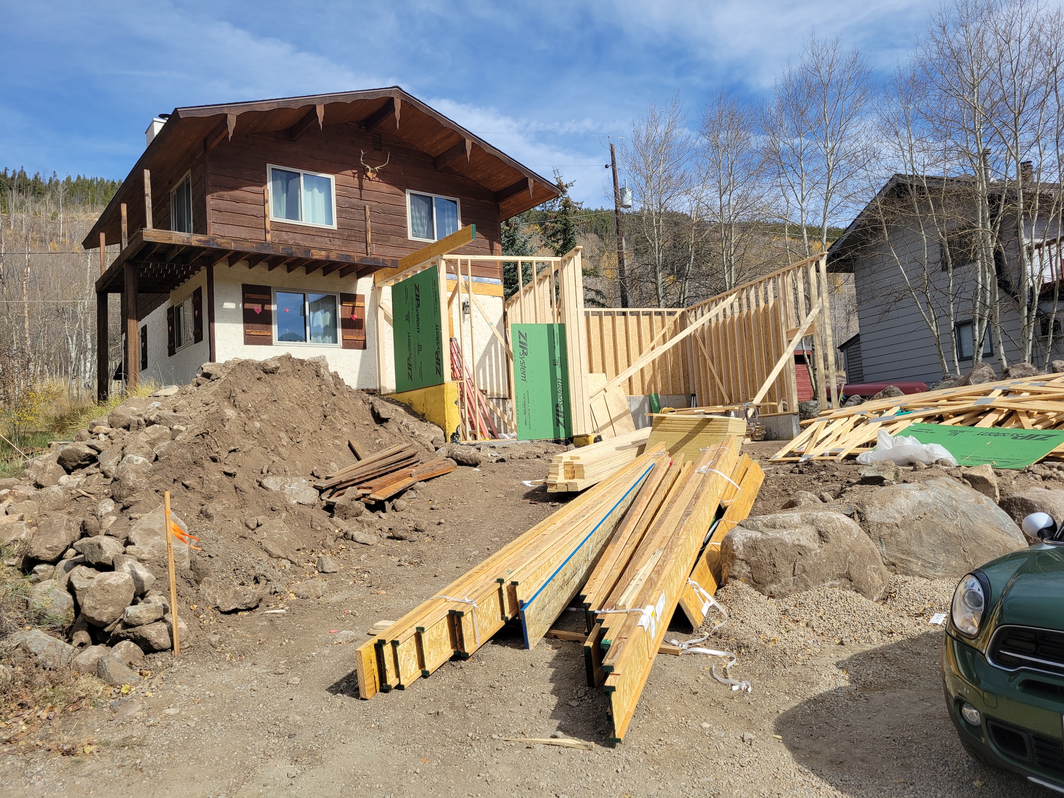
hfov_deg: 67.3
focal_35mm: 26
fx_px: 799
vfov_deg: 53.1
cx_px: 532
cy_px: 399
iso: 40
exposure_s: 1/2077
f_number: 1.8
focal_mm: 5.4
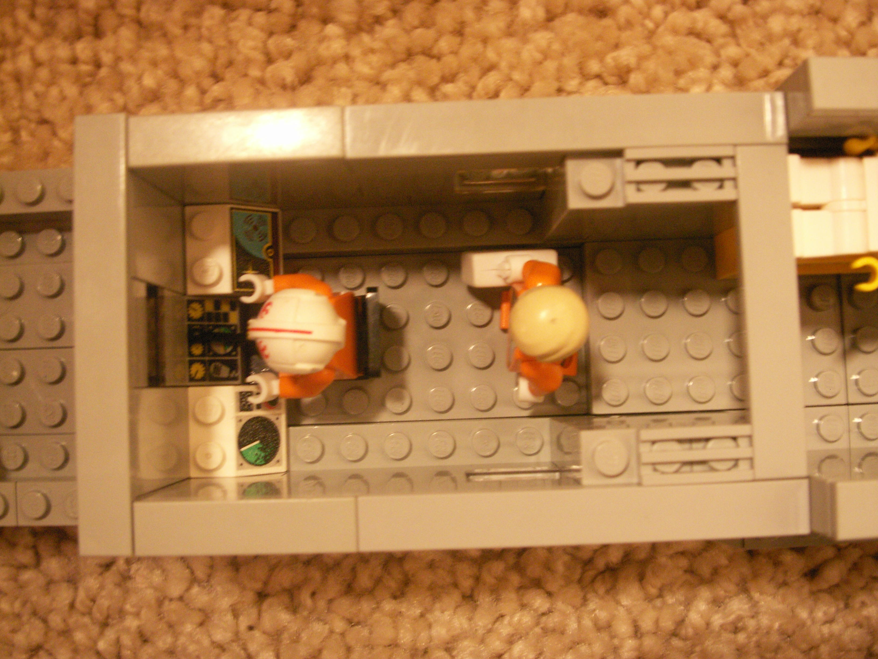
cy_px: 330
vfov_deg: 38.7
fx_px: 938
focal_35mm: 37
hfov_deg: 50.1
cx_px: 439
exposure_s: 1/4
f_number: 3.5
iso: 160
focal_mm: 7.7
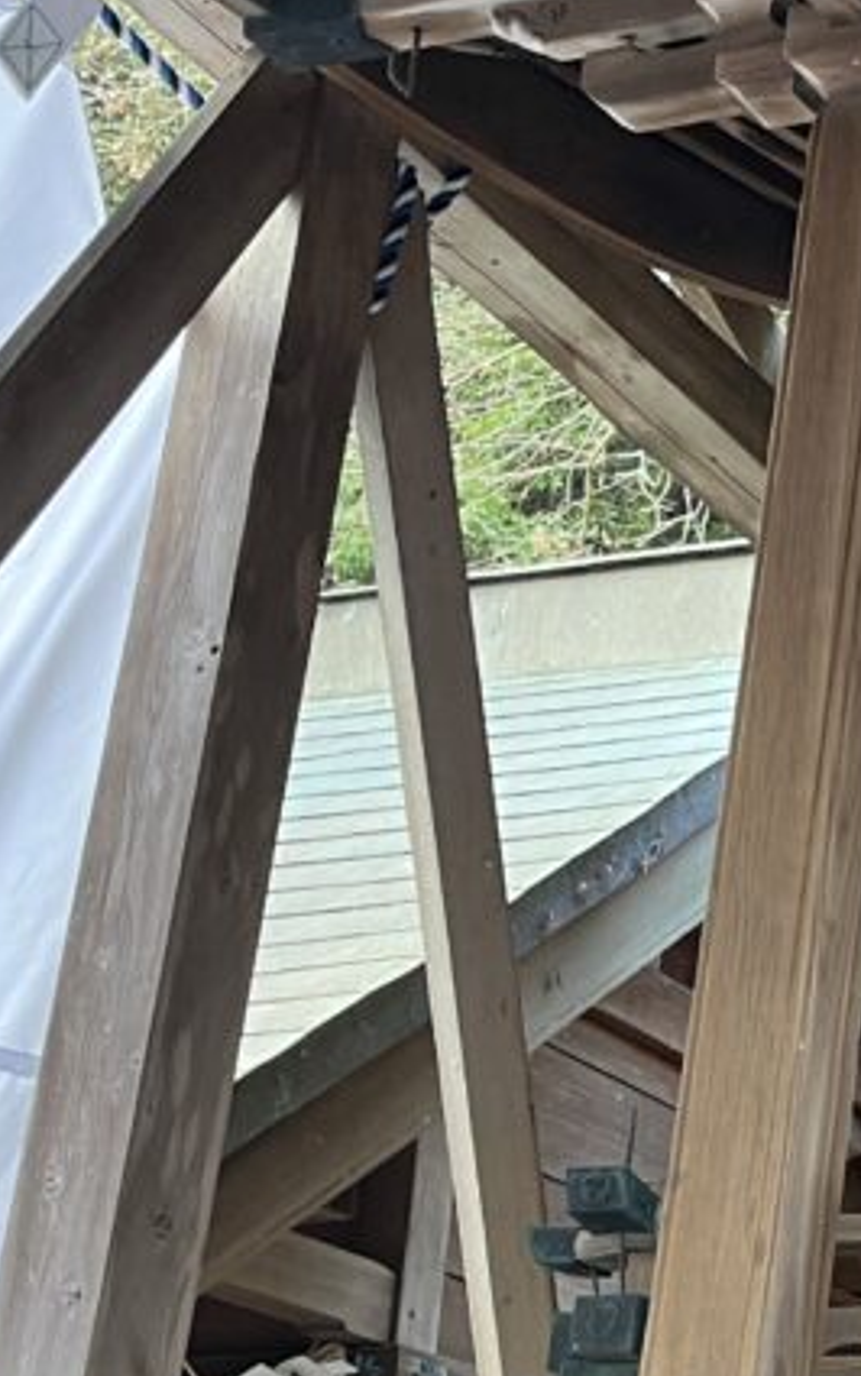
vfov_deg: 24.8
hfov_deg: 14.2
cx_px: 1466
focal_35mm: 83
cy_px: 894
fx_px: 3113
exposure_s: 1/60
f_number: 1.6
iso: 160
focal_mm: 5.1
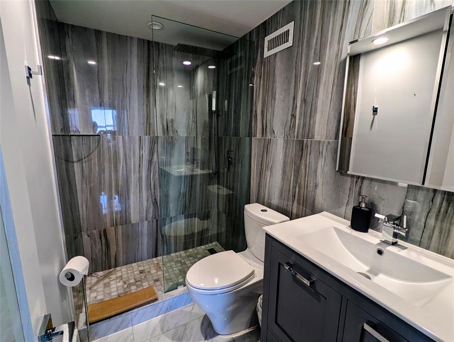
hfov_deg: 94.4
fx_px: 210
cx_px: 227
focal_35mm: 16
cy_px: 171
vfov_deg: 78.2
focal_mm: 2.35
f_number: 2.2
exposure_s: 1/40
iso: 59
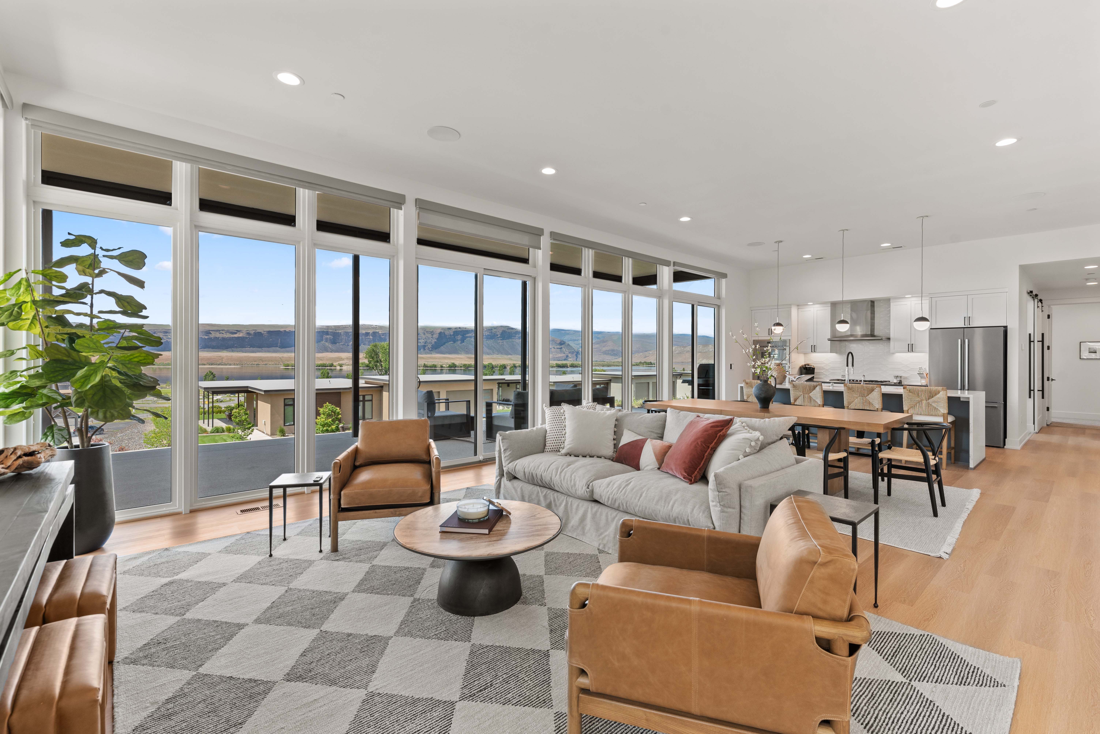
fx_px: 458
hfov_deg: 100.4
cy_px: 367
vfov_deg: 77.4
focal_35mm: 15
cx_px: 550
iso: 200
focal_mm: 15
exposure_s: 1/15
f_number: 8
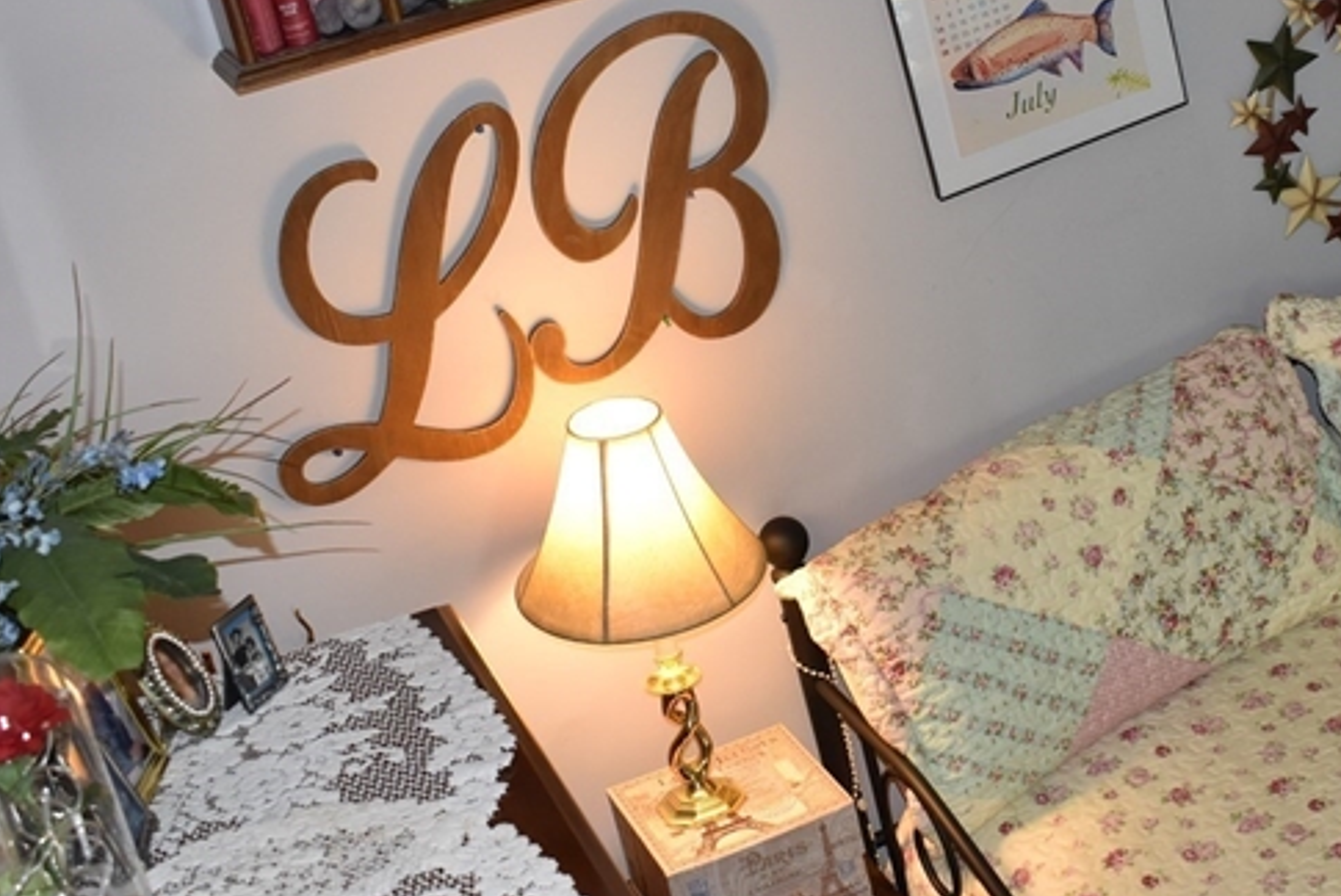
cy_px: 350
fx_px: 2124
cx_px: 990
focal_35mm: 57
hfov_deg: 34.4
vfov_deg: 23.8
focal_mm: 18
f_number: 4
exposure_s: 1/60
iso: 500
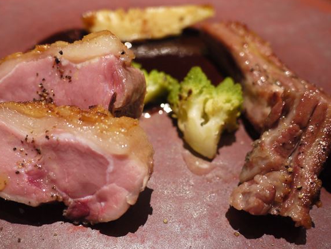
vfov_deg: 36.7
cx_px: 153
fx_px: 373
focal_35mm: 39
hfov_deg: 47.8
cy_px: 152
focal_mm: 14
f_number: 2.5
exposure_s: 1/30
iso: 400
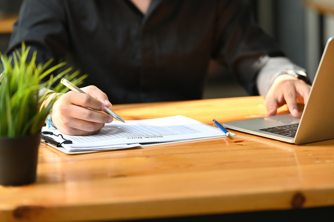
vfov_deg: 13.0
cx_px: 167
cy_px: 111
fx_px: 974
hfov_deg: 19.5
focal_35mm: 105
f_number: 2.8
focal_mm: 105
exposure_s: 1/500
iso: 250
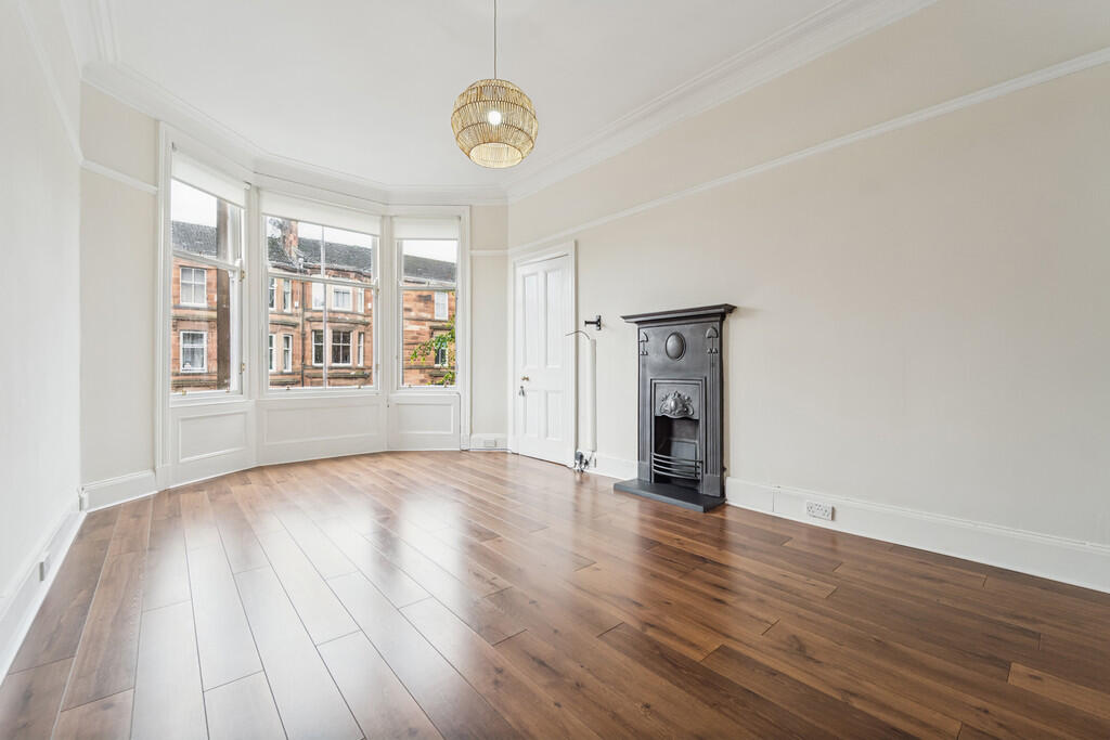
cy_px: 370
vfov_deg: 81.2
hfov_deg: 104.2
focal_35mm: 14
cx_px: 555
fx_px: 432
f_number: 5.6
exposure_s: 1/100
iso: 800
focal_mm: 14
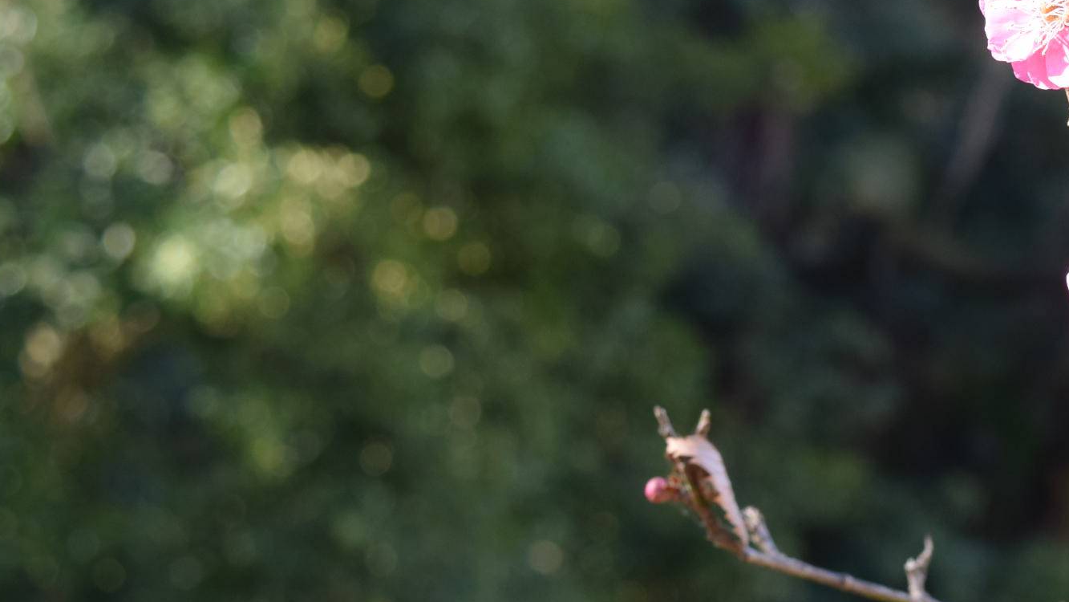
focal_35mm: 120
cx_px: 1180
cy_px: 303
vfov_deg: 10.1
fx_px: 3402
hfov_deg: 17.3
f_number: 8
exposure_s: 1/125
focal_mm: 34
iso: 400
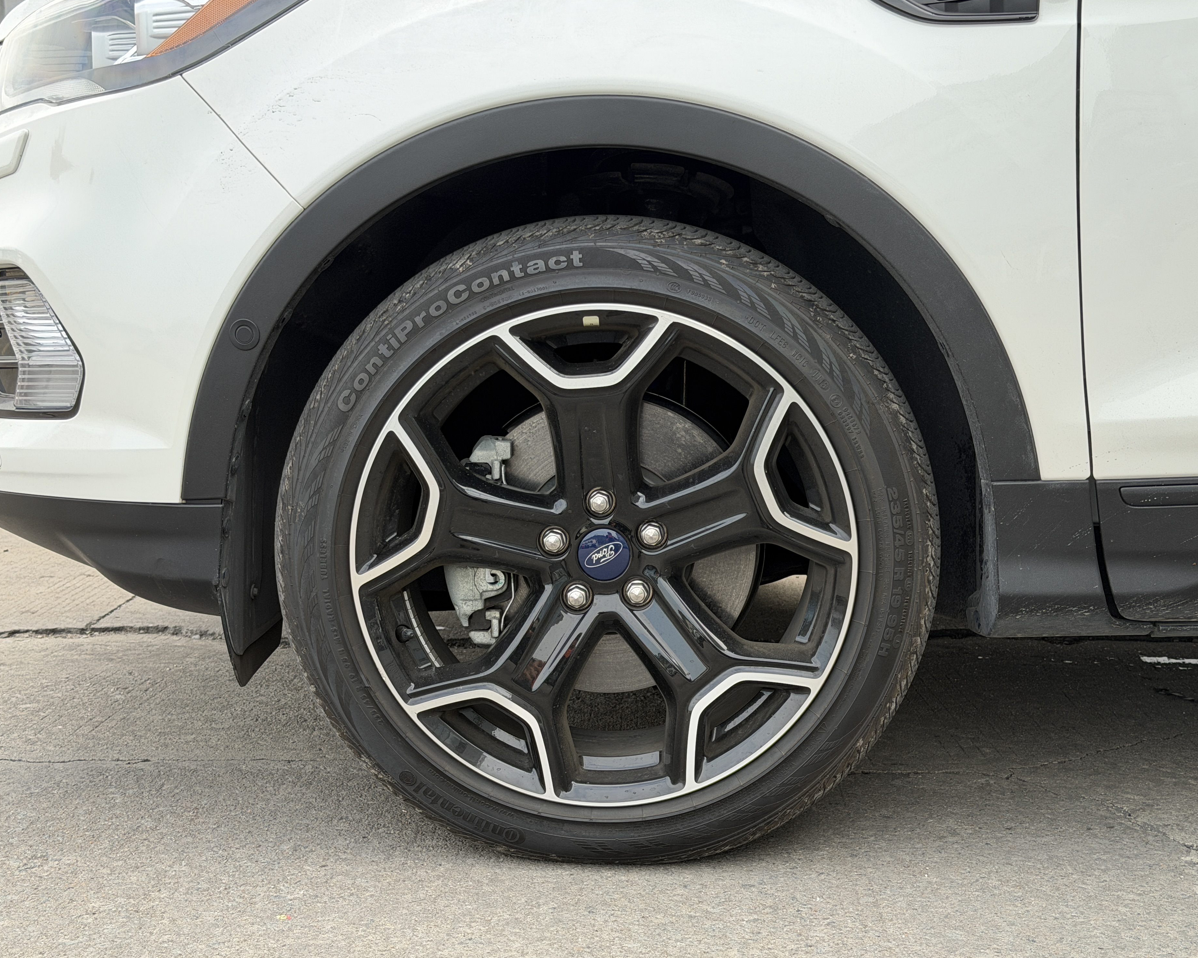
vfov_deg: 29.7
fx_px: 1808
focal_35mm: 51
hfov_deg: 36.6
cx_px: 628
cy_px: 486
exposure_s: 1/411
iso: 80
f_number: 1.78
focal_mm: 6.76
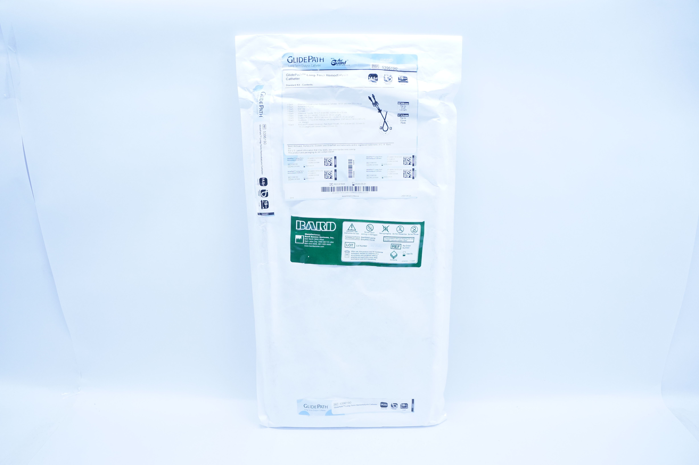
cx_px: 350
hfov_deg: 67.4
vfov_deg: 47.8
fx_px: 524
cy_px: 232
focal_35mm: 27
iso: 800
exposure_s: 1/200
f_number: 4.5
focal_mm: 18
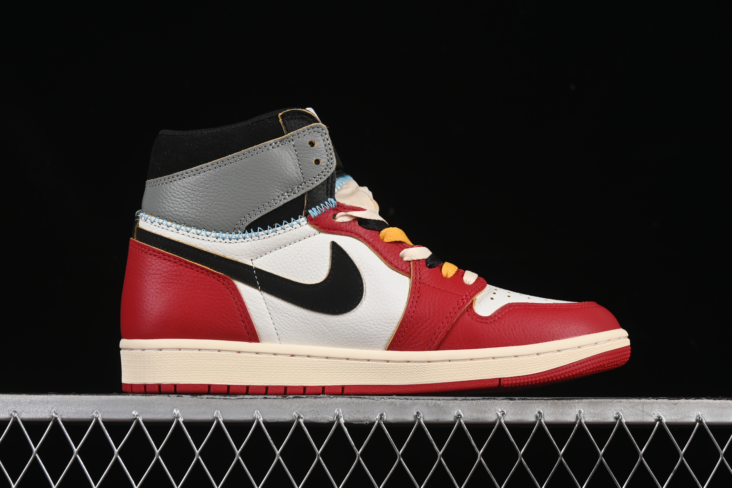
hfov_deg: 27.0
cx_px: 366
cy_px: 244
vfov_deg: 18.2
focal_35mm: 75
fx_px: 1525
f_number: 8
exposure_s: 1/80
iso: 160
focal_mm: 50
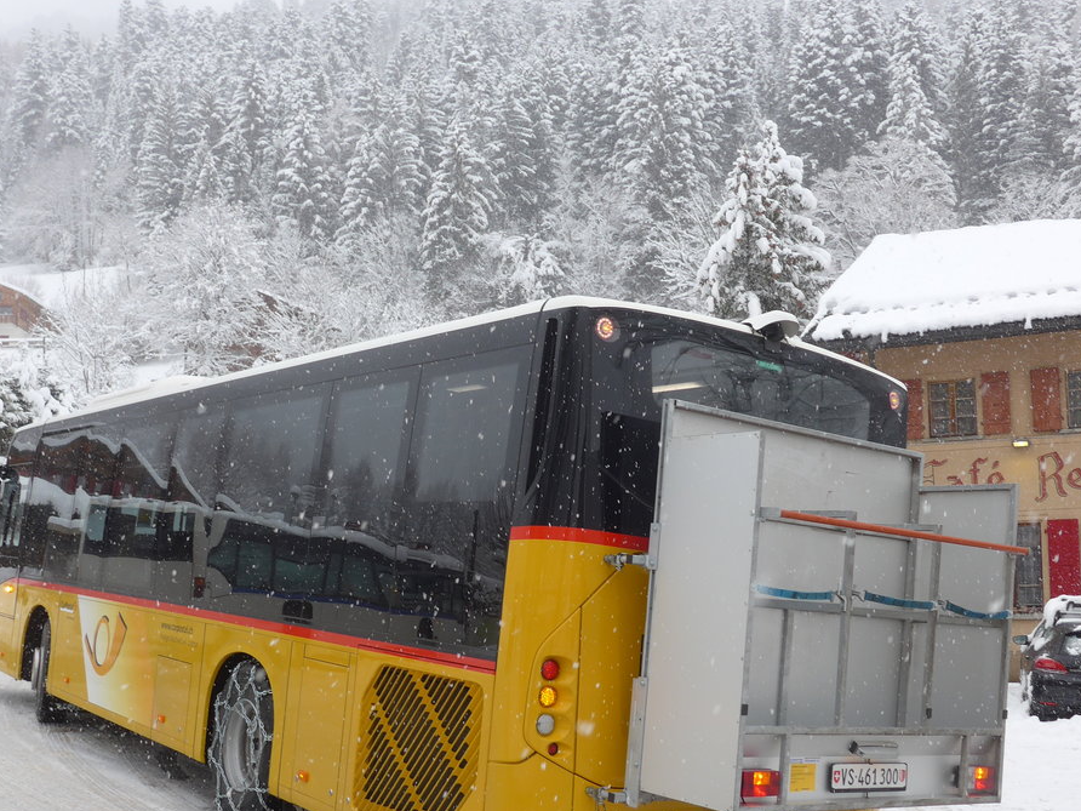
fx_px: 1218
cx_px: 507
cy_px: 499
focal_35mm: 39
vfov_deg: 36.6
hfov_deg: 47.8
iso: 80
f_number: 2.8
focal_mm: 6
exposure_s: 1/320
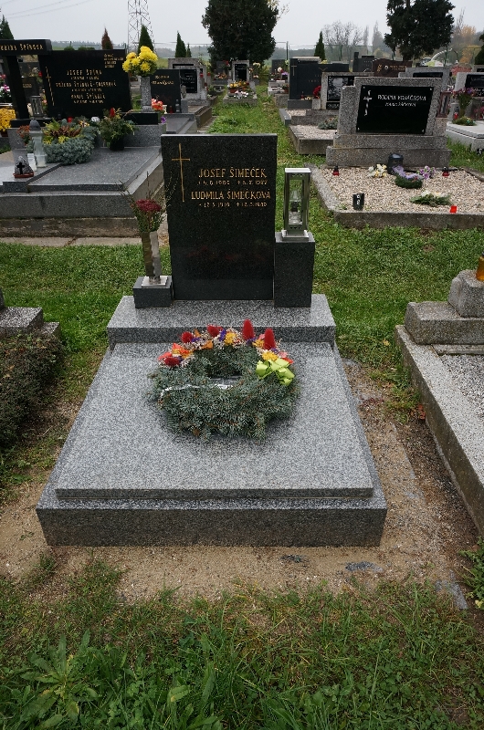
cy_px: 365
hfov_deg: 52.9
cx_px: 242
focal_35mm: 24
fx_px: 486
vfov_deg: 73.8
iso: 400
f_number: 7.1
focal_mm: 16
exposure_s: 1/125
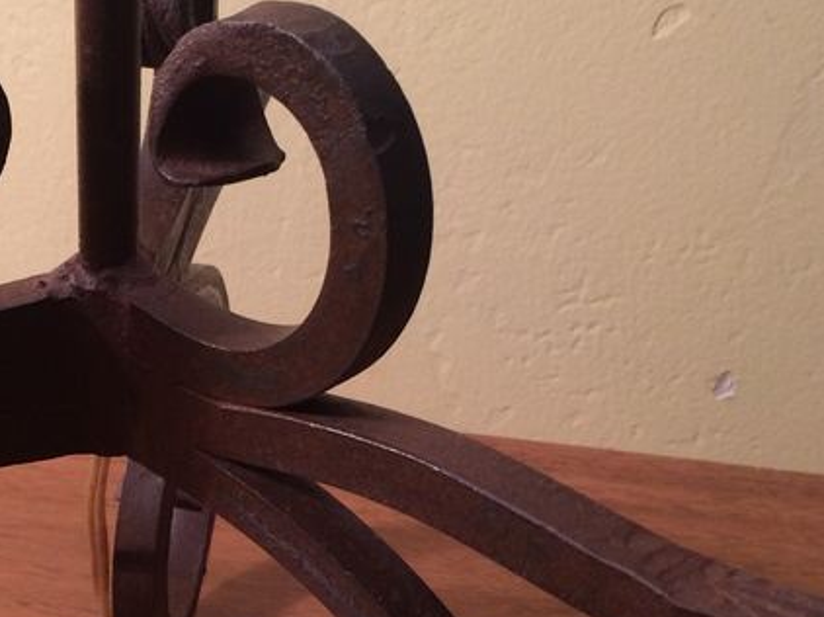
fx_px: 1523
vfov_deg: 22.7
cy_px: 454
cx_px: 31
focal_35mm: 64
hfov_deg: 28.7
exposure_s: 1/30
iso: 40
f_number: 2.2
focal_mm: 4.12
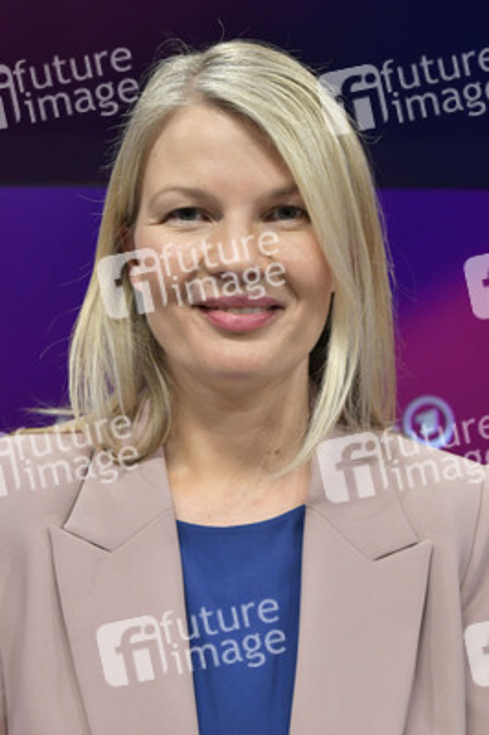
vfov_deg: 38.2
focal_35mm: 52
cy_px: 368
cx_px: 244
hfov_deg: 25.9
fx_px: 1061
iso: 1600
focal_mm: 52
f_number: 5.6
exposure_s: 1/200
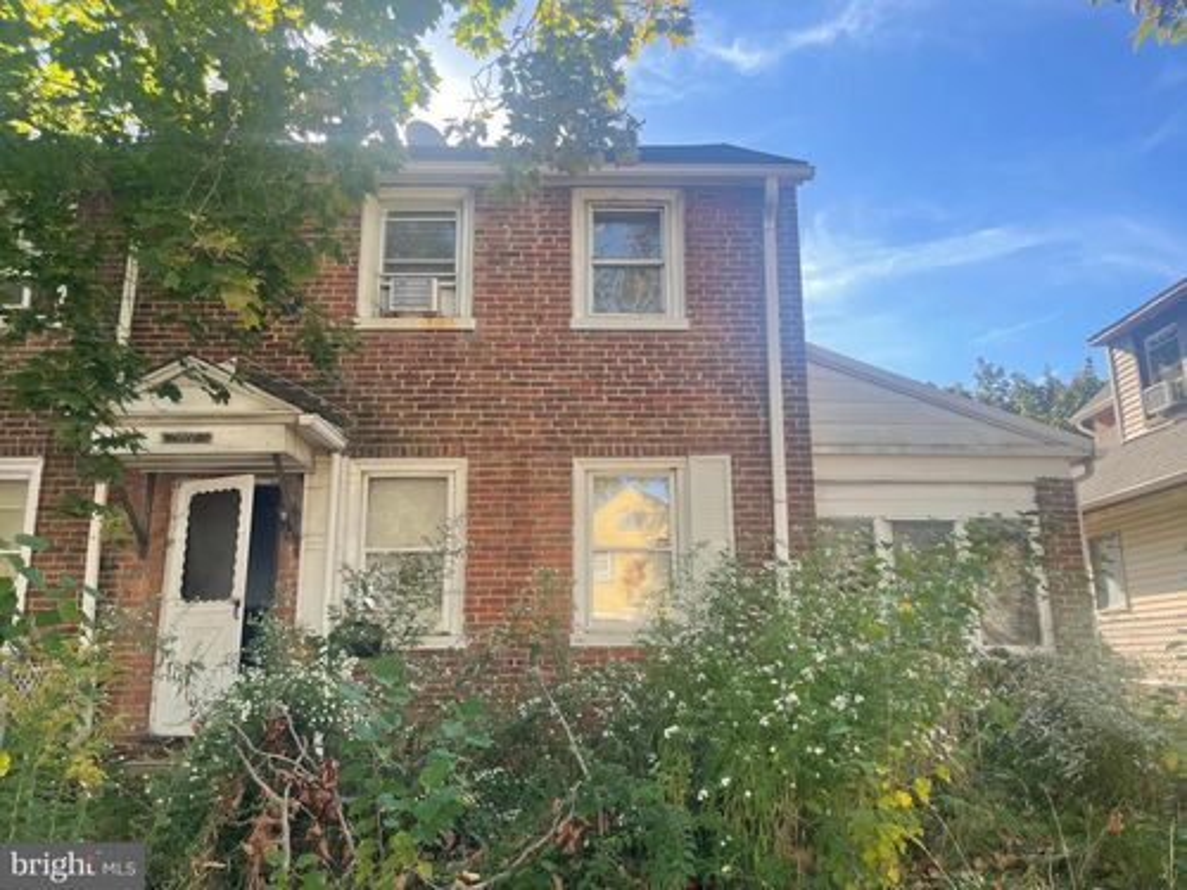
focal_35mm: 25
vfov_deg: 54.9
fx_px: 857
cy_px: 445
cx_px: 594
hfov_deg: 69.4
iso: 32
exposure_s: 1/545
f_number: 1.6
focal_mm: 5.1
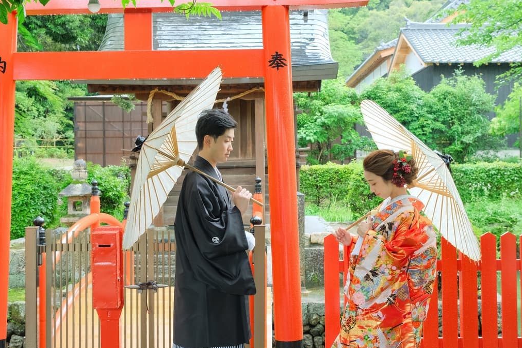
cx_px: 246
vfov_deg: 27.0
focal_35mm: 50
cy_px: 173
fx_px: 725
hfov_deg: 39.6
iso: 1600
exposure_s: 1/60
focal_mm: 30.8
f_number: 6.4
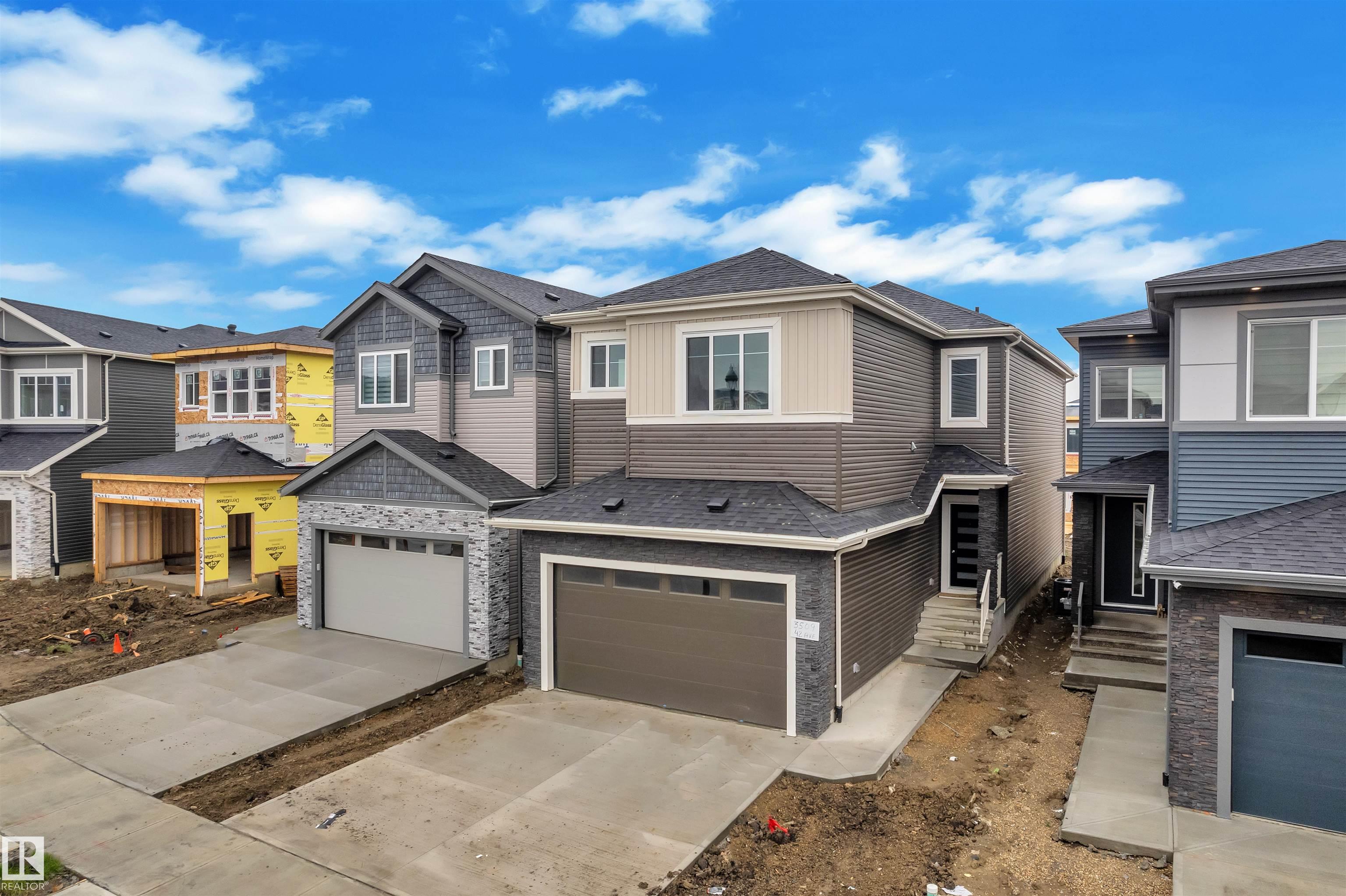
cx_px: 673
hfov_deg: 78.6
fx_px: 822
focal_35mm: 22
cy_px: 448
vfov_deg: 57.2
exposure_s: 1/800
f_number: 2.8
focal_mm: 8.38
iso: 100
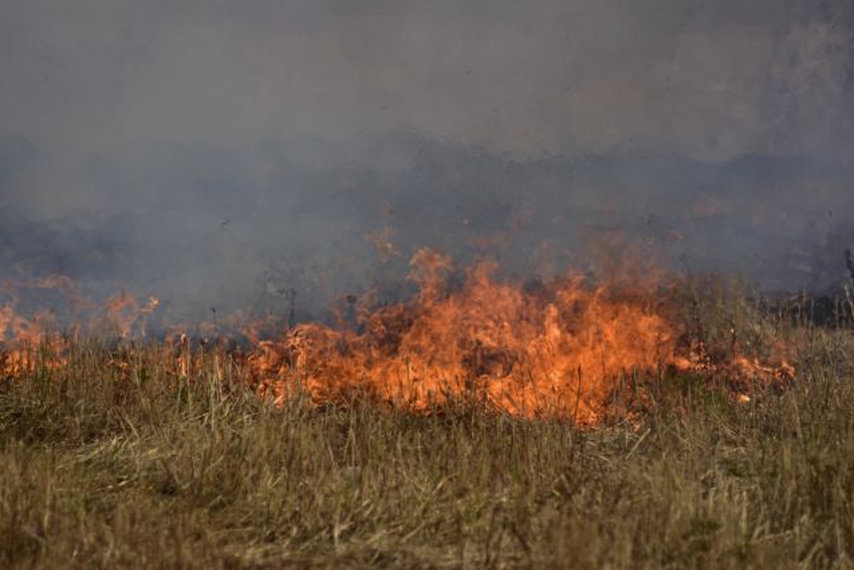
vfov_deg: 3.0
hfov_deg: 4.6
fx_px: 10724
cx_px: 426
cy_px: 285
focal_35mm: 452
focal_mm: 300
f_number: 5.6
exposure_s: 1/800
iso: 100
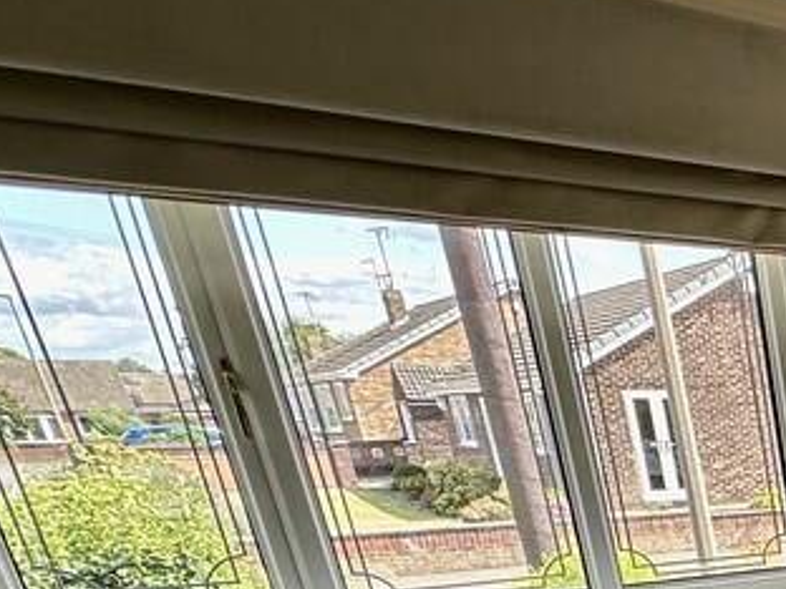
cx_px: 1237
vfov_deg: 25.9
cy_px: 811
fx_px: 1044
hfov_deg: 26.5
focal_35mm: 46
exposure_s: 1/141
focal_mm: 2.22
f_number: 2.2
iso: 40
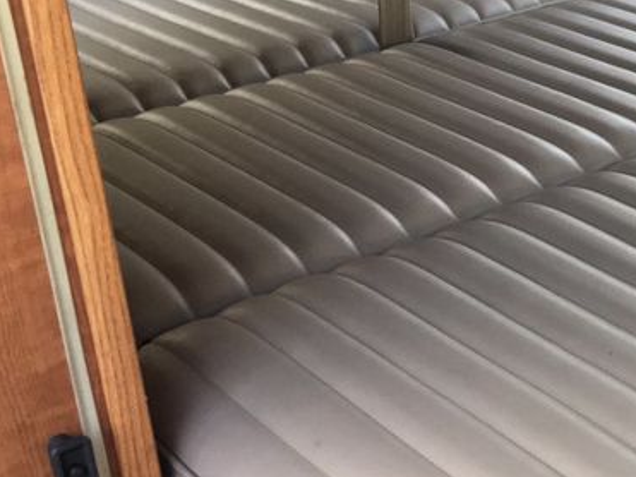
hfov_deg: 22.0
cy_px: 134
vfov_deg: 18.3
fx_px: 1469
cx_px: 818
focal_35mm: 80
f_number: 2.2
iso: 40
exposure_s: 1/120
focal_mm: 4.15
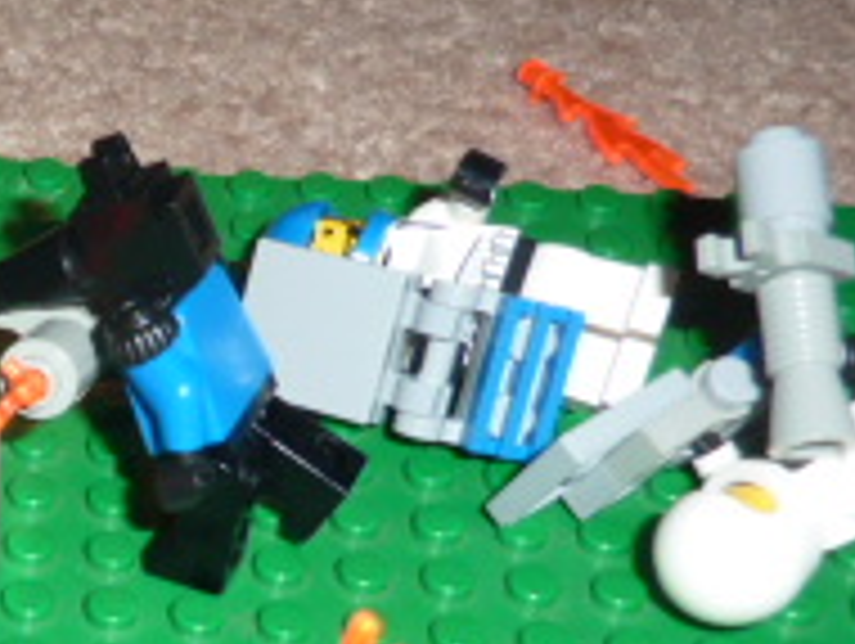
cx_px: -315
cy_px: 482
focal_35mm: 84
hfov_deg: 20.8
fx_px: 2077
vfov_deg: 17.5
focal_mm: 4.1
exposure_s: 1/30
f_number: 3.3
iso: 100
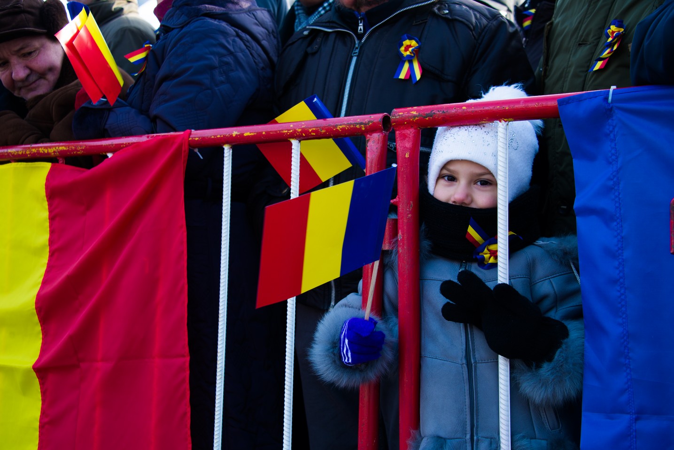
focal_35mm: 52
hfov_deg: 38.2
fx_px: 974
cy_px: 225
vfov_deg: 26.0
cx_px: 337
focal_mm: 52
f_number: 6.3
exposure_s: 1/160
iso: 100
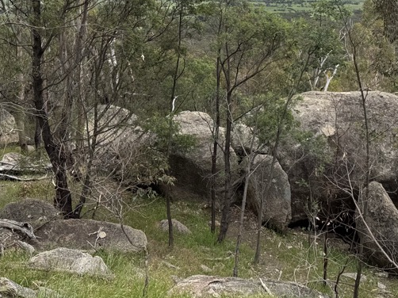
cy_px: 24
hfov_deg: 38.3
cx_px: 279
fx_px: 563
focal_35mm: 49
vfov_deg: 28.4
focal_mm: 6.76
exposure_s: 1/4310
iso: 80
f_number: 1.78
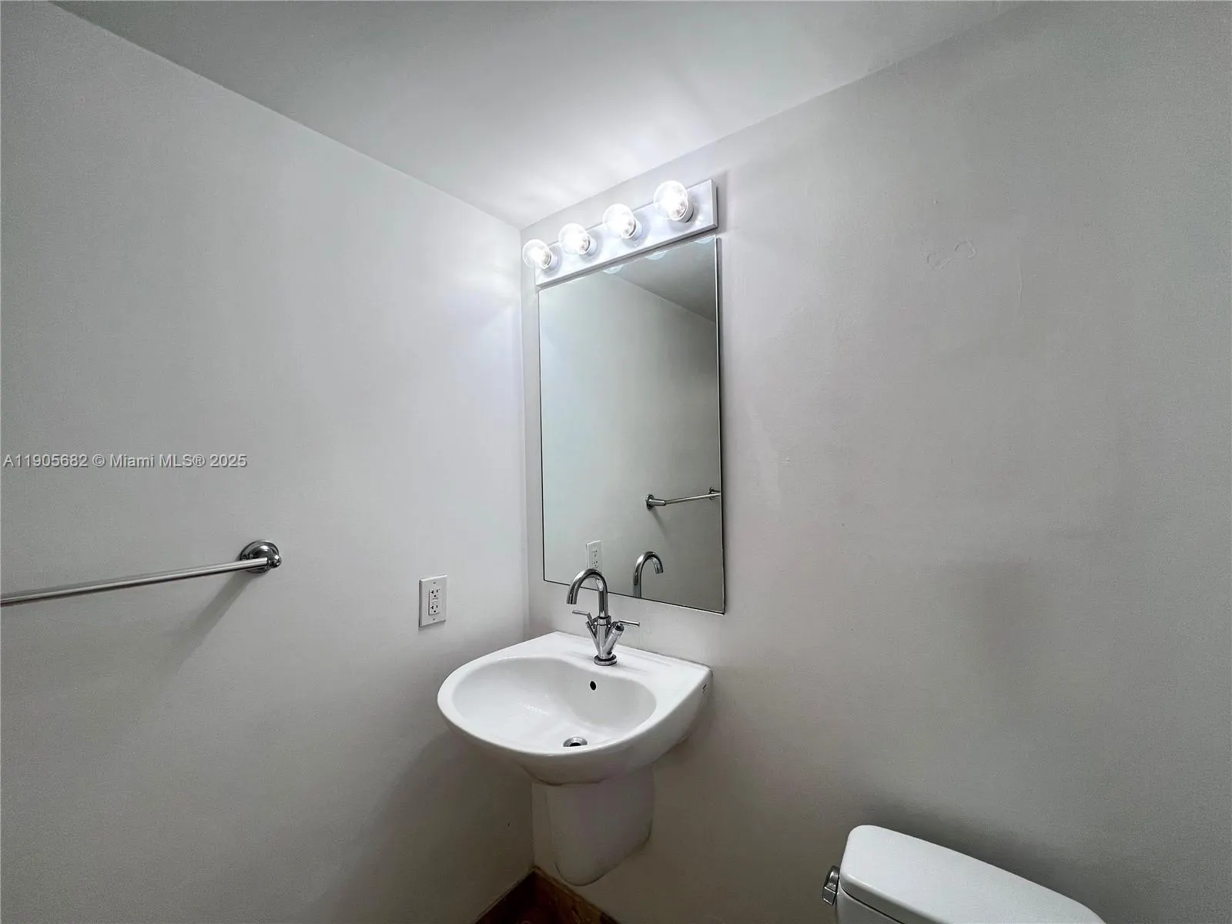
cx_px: 616
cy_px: 462
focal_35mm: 13
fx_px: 463
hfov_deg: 106.2
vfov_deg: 89.9
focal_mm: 1.57
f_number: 1.8
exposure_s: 1/120
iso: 100
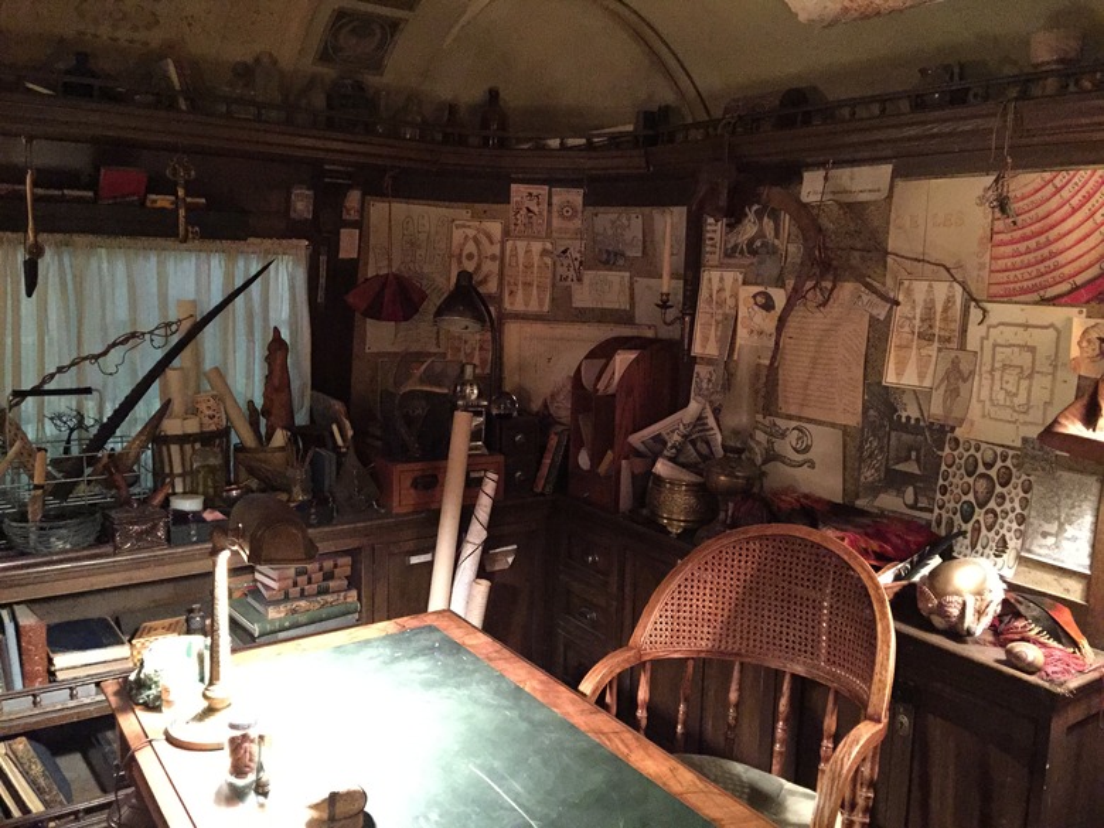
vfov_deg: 48.2
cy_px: 414
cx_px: 552
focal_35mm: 29
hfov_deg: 61.7
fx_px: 925
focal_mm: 4.15
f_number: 2.2
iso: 1000
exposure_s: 1/15
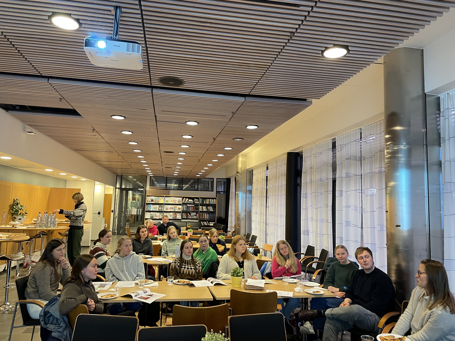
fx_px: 342
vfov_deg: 53.1
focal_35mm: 26
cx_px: 228
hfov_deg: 67.3
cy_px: 170
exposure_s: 1/50
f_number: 1.6
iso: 320
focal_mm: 4.2
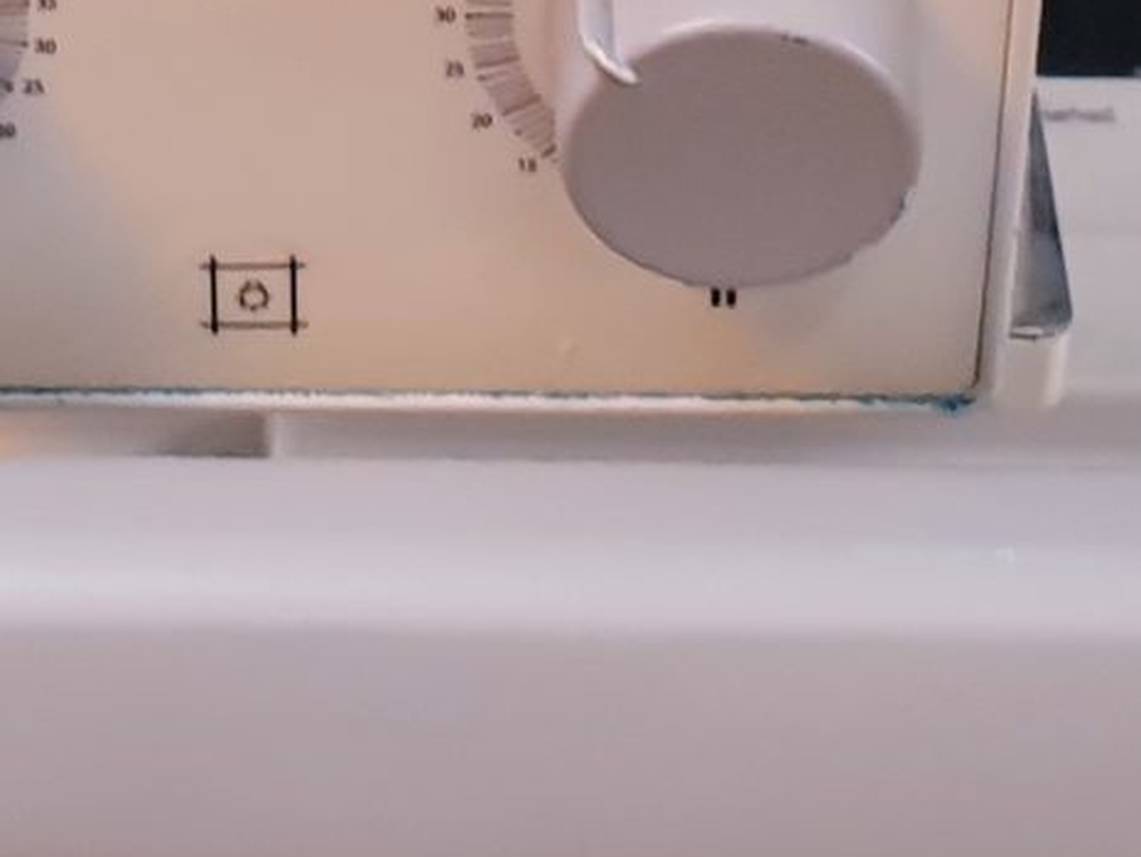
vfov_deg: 9.0
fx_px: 4715
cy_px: -1439
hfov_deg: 13.7
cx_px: 231
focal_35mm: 143
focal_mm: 4.3
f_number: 2.4
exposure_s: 1/50
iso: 100
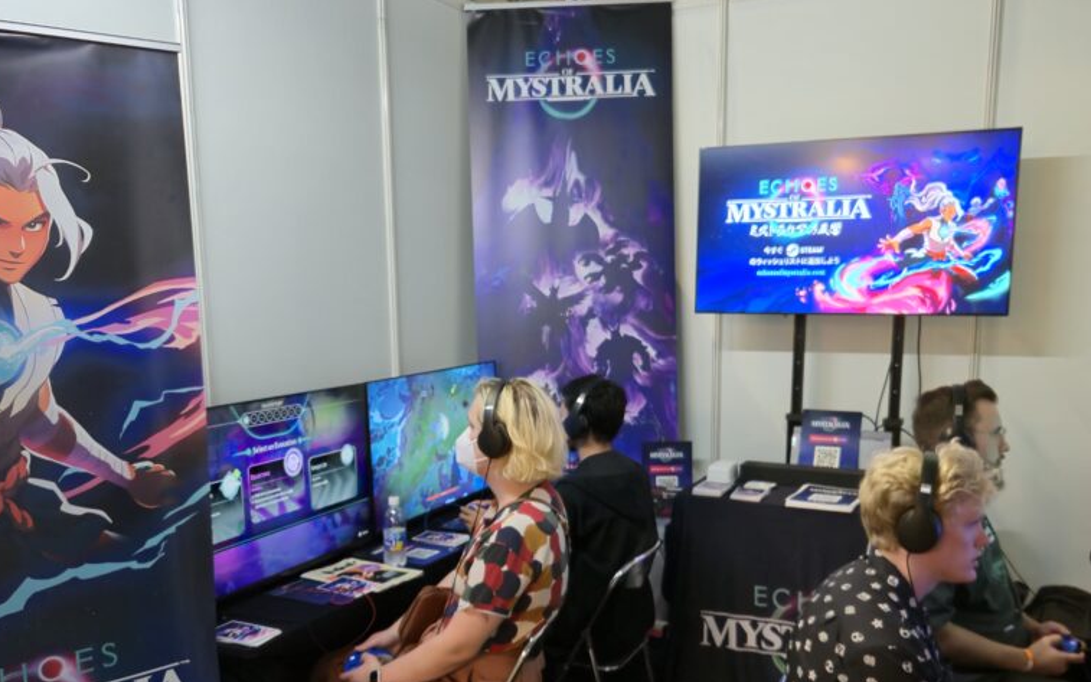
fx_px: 981
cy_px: 434
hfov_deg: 58.1
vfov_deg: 38.0
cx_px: 515
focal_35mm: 33
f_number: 1.8
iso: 160
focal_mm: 5.4
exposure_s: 1/50
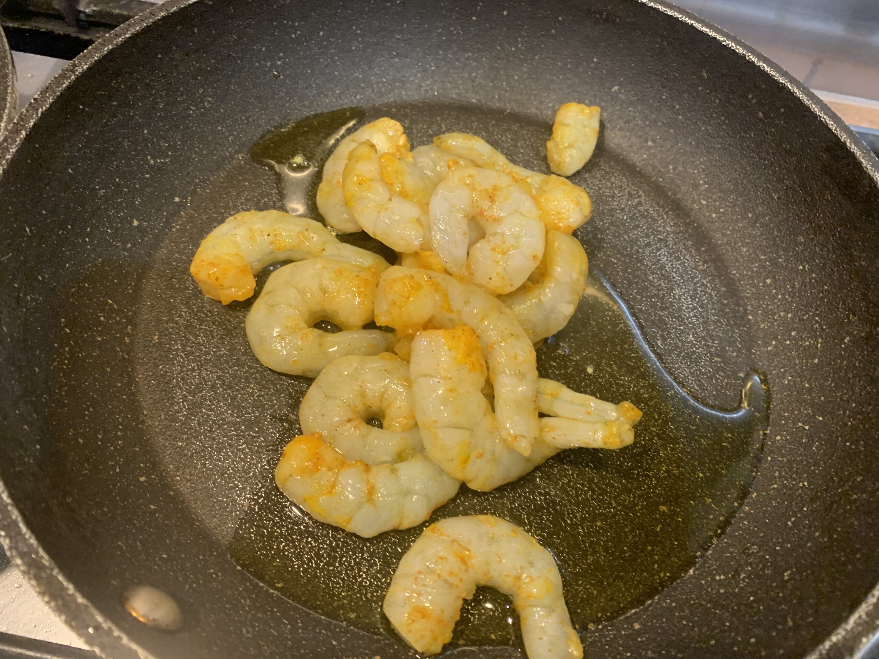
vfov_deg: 53.1
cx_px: 440
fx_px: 660
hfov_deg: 67.3
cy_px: 330
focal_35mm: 26
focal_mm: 4.25
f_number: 1.8
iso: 320
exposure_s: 1/33
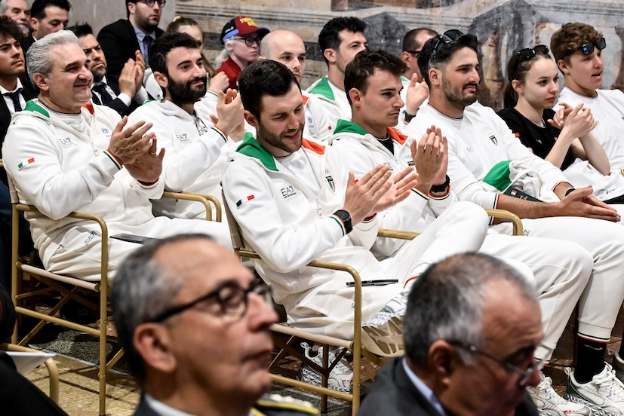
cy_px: 200
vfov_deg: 21.9
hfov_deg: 32.4
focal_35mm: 62
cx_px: 334
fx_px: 1075
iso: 4000
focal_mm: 57
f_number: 4.5
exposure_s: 1/200
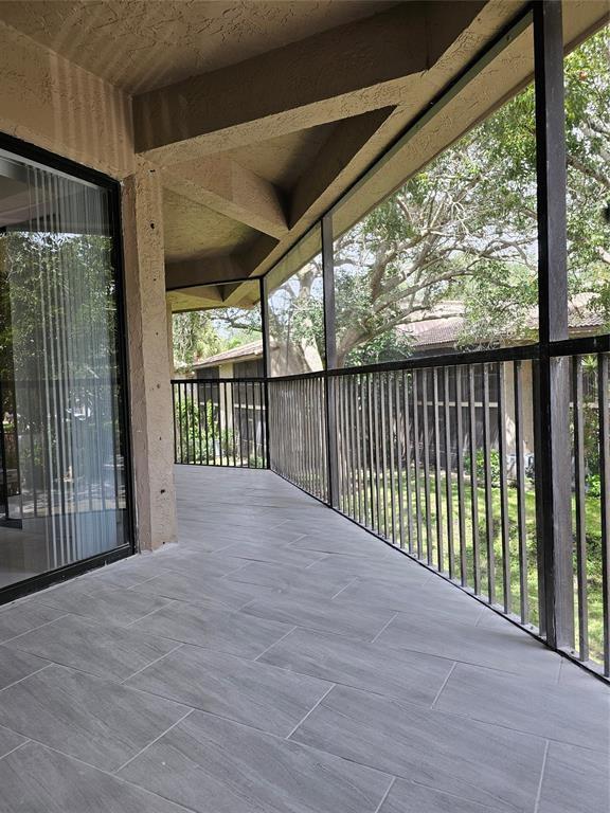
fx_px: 540
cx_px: 305
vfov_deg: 73.9
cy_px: 406
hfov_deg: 58.9
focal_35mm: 23
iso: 40
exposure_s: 1/180
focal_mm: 6.3
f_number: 1.7
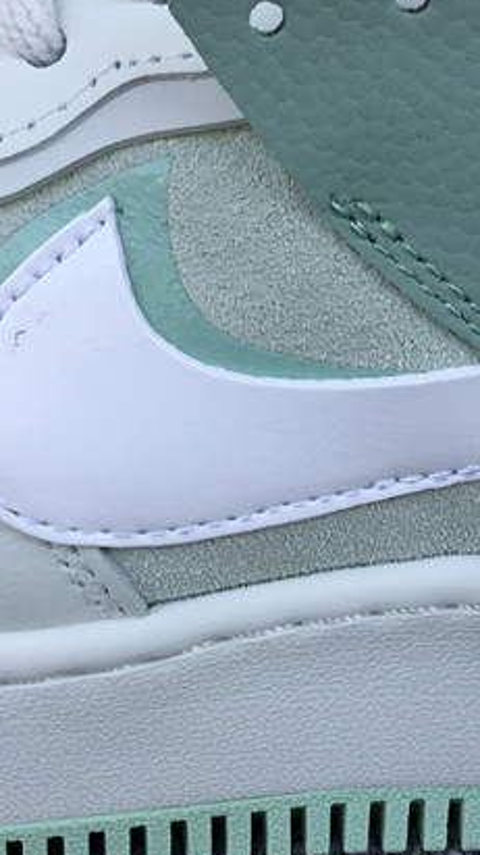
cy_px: 388
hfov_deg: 16.2
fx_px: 1675
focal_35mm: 74
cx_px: 353
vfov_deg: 28.6
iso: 25
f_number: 2.4
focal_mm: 3.3
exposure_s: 1/351
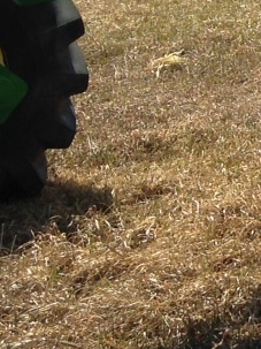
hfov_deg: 7.2
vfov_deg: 10.8
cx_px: 838
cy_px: -132
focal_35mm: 178
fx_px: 1791
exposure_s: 1/1106
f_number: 2.4
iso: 50
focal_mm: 4.12
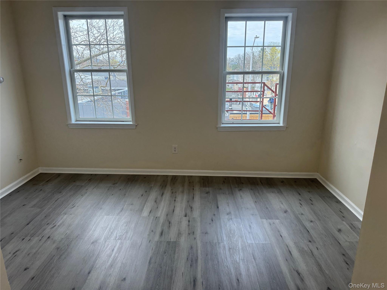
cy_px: 145
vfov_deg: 56.8
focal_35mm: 24
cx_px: 194
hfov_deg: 71.6
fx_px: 268
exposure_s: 1/309
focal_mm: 6.76
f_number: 1.78
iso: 80
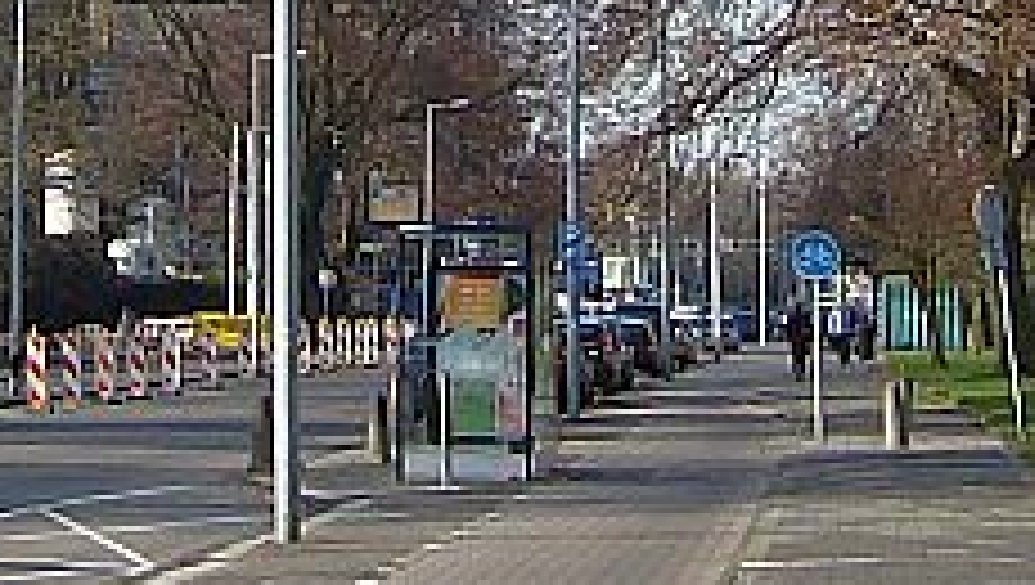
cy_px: -673
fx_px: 4781
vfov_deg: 6.7
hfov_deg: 12.3
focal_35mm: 174
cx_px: 387
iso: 100
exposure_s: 1/301
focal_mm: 6
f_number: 4.7
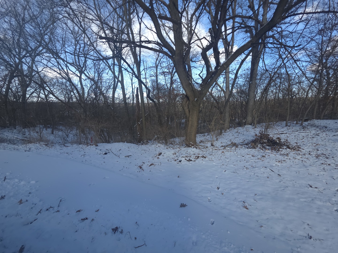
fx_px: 127
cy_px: 126
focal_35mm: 13
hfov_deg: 106.2
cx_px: 169
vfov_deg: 89.9
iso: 20
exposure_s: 1/313
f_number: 1.9
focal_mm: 2.2
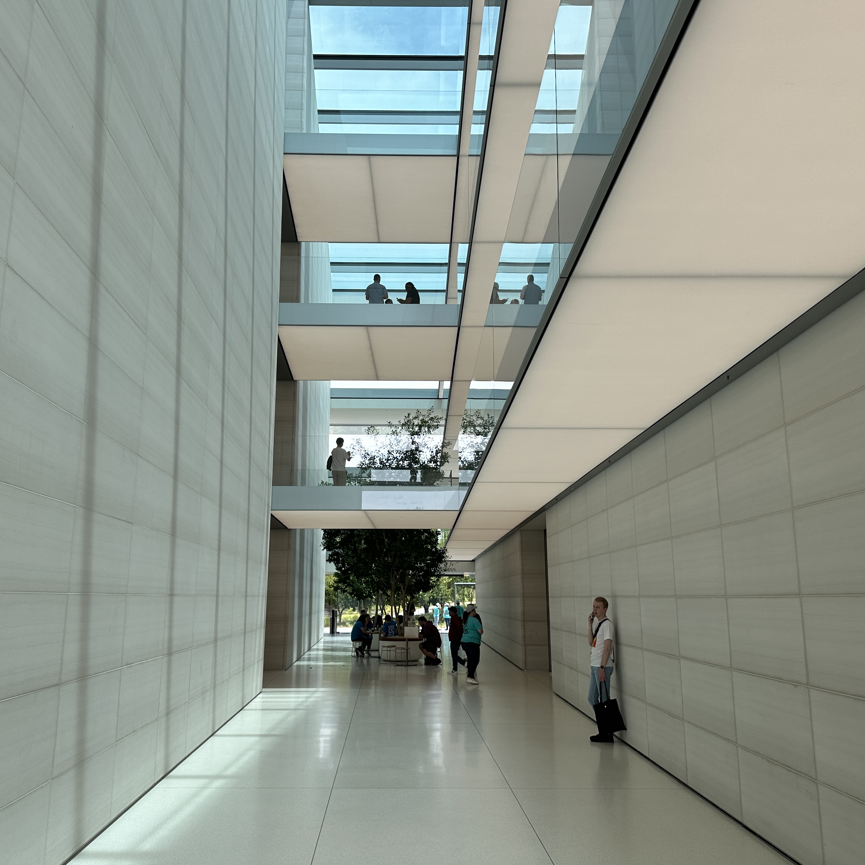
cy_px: 394
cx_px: 411
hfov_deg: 52.5
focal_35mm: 31
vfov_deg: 52.5
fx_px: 876
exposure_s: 1/1009
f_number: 1.78
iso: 80
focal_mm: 6.86
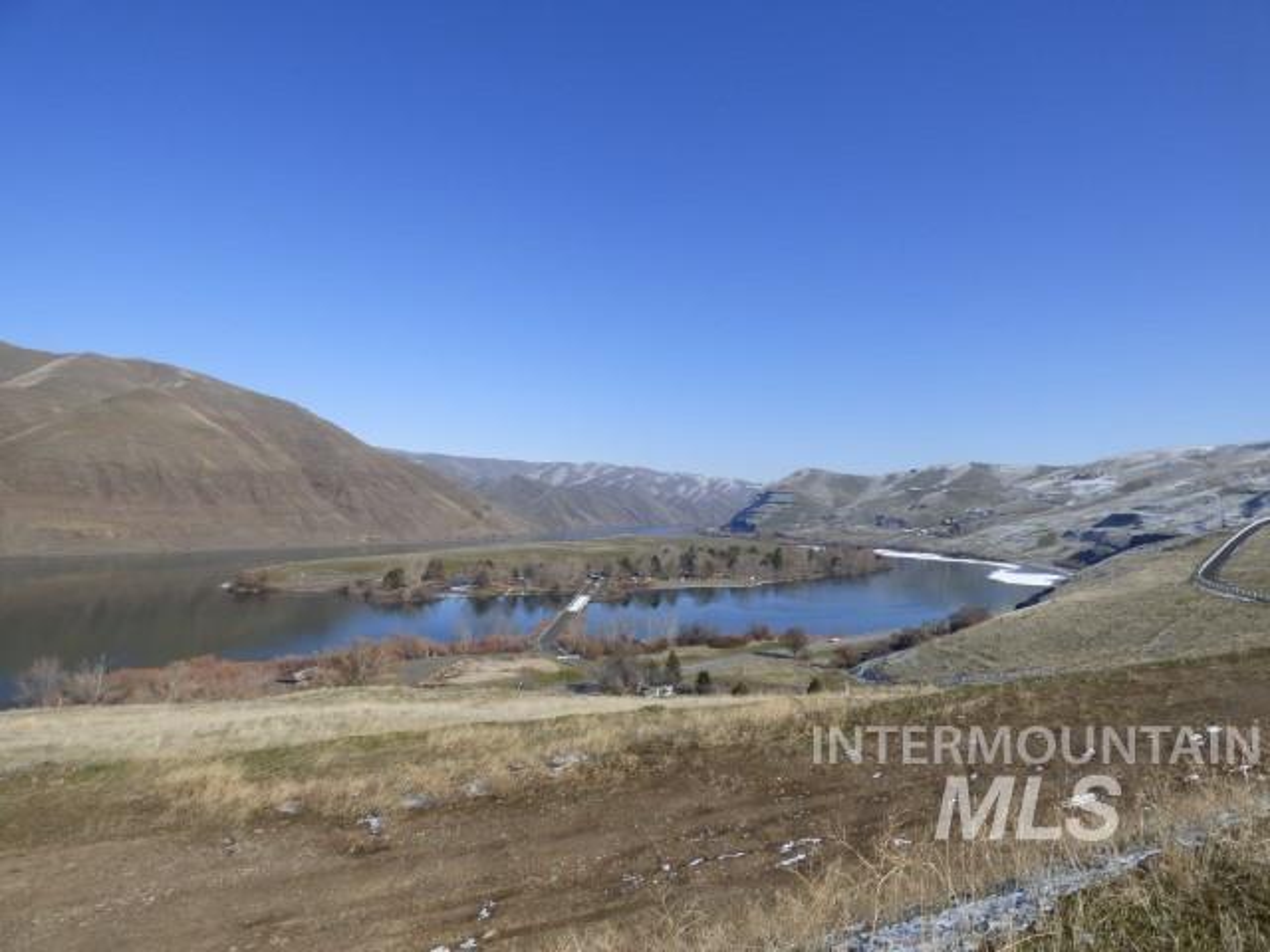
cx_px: 635
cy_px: 476
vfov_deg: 66.0
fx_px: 734
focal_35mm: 20
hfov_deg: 81.7
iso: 100
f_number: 3.2
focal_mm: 3.58
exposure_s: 1/1600
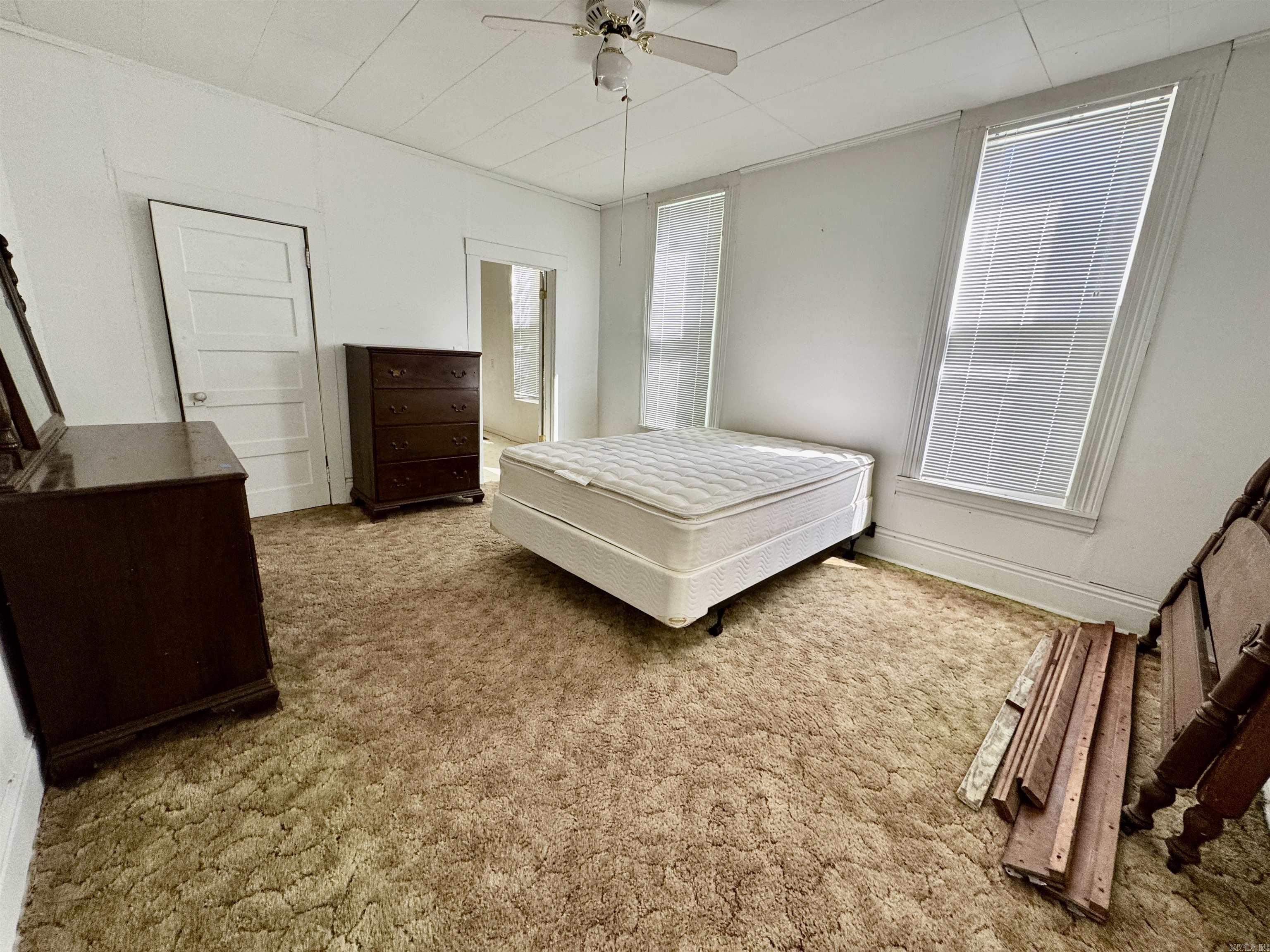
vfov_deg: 85.7
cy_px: 476
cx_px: 635
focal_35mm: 14
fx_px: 514
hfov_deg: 102.1
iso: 160
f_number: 2.2
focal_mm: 2.22
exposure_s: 1/99
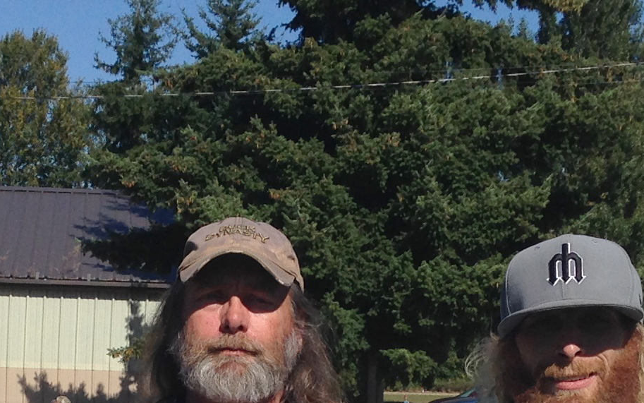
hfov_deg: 16.6
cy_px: 536
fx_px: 2194
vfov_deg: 10.3
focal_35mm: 125
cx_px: 167
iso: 50
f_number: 2.4
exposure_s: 1/2584
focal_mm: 4.12
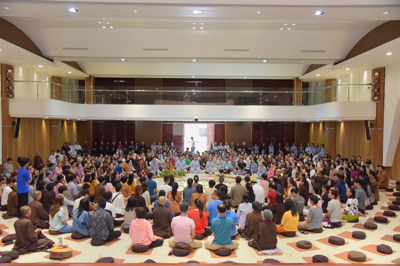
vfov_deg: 42.3
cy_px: 133
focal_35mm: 31
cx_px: 200
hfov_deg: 60.3
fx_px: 344
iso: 1250
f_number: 5
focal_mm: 31
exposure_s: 1/125
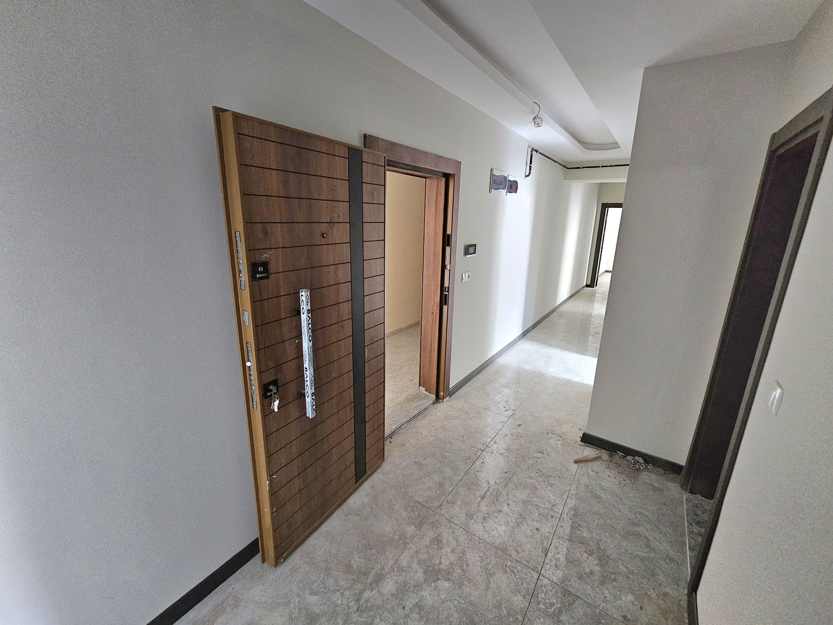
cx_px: 416
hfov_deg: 106.2
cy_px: 312
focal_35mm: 13
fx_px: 313
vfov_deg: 89.9
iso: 800
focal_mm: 2.2
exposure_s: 1/25.1
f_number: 2.2
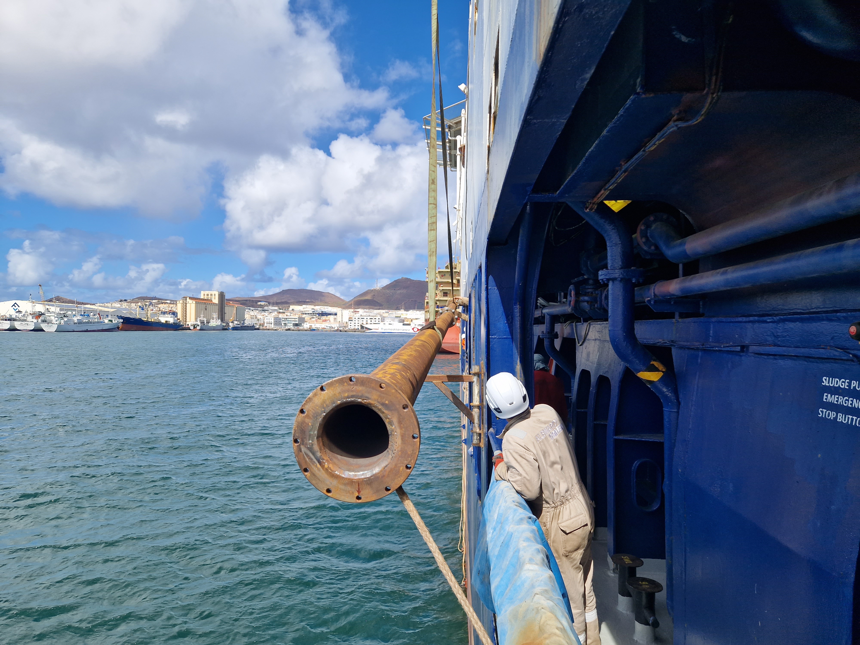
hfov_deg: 73.9
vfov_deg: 58.9
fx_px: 571
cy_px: 322
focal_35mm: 23
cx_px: 430
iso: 50
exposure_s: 1/1708
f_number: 1.8
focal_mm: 5.4
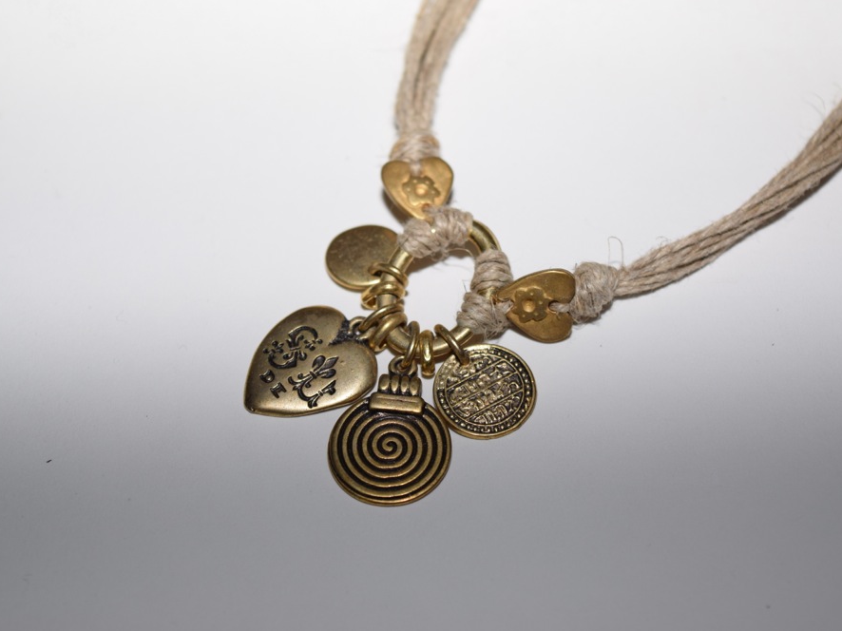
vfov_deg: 16.5
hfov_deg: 21.9
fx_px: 2177
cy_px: 315
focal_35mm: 90
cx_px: 416
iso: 140
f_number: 5.6
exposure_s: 1/60
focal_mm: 55
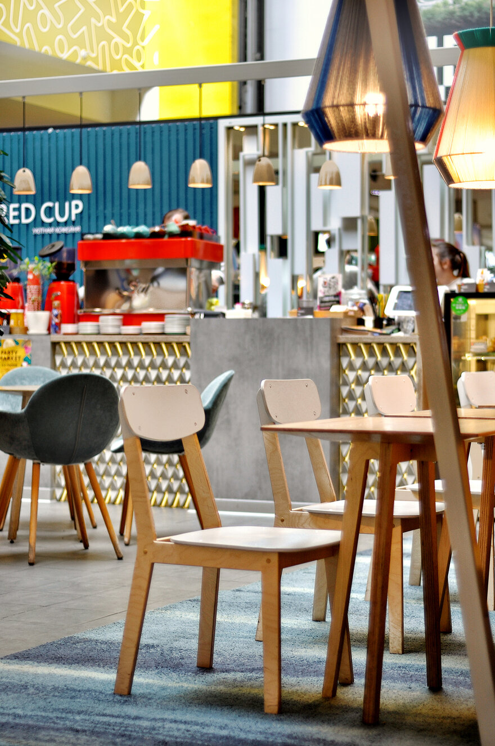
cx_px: 248
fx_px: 1551
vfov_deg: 27.0
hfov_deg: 18.1
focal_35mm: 75
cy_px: 373
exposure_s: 1/125
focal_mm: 50
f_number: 1.8
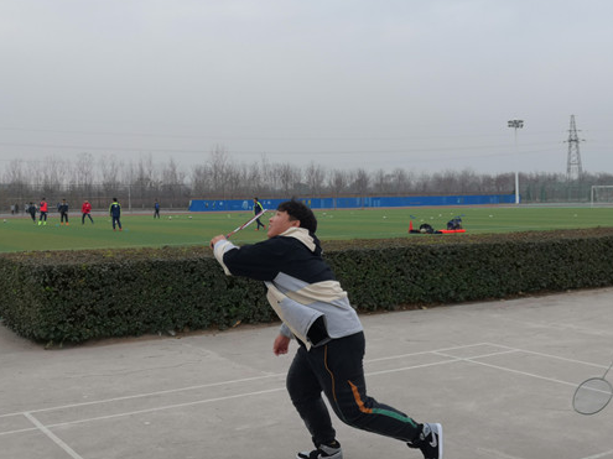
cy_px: 220
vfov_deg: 32.9
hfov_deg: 43.0
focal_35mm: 44
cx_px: 301
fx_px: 779
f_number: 1.8
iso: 50
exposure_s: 1/330
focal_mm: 3.95
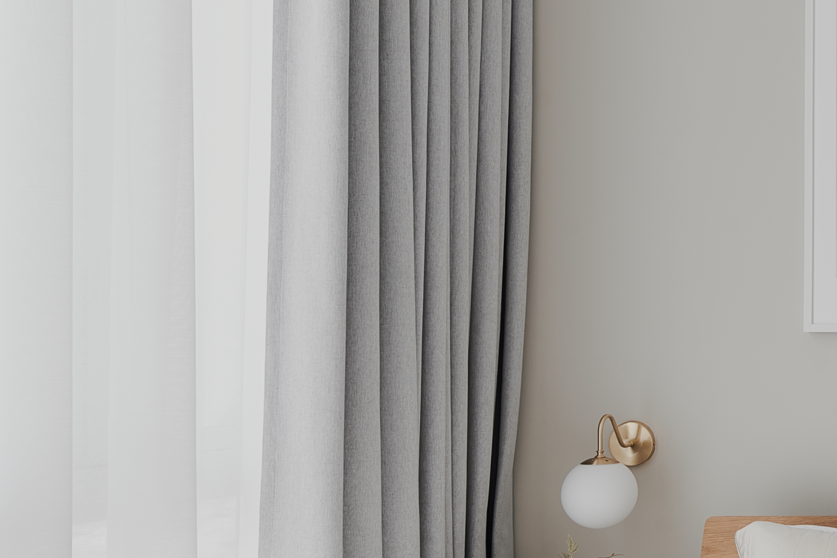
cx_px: 1198
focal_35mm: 51
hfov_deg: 28.4
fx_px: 1186
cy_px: 327
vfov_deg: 26.5
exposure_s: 1/5
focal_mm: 17
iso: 100
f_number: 11
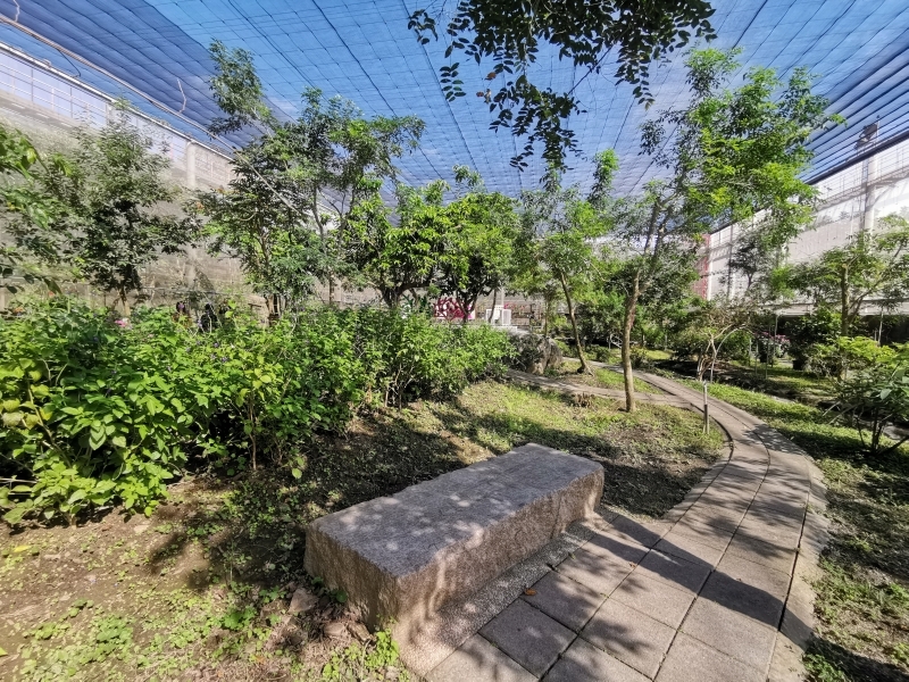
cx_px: 454
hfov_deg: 94.5
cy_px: 341
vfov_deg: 78.1
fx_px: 420
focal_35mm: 16
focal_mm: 3.95
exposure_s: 1/299
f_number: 2.2
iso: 50
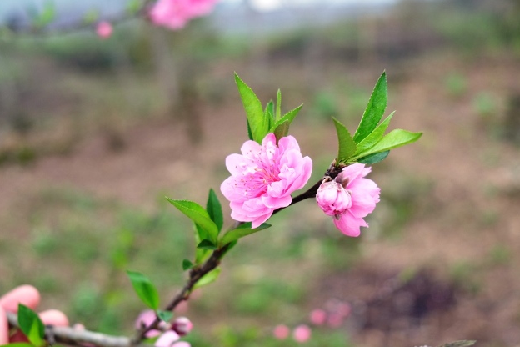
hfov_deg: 49.6
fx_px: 563
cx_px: 263
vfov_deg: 34.2
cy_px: 170
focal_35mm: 39
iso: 400
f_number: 3.2
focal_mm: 25.4
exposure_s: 1/140
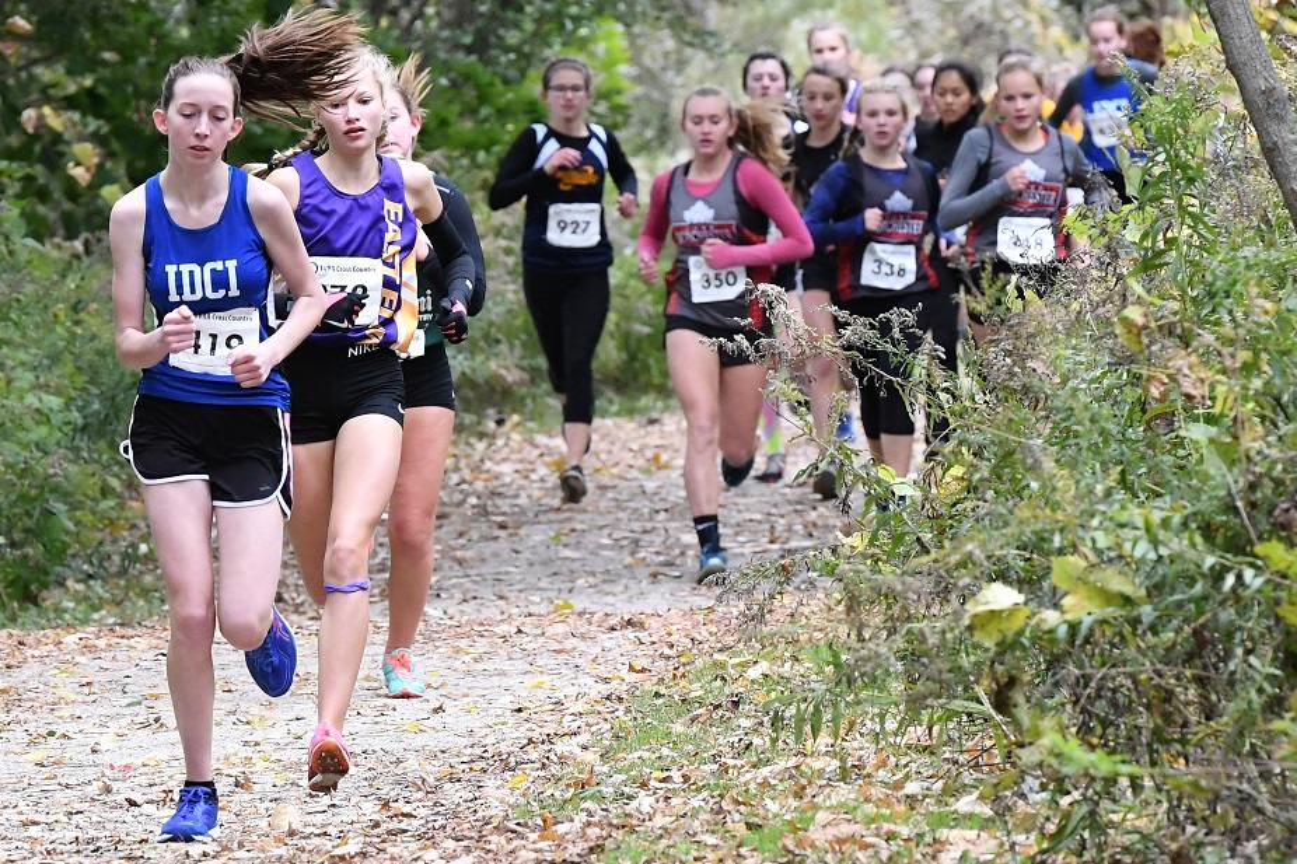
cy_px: 432
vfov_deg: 4.6
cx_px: 648
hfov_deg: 6.9
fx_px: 10806
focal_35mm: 300
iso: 2500
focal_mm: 200
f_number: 7.1
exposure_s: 1/800
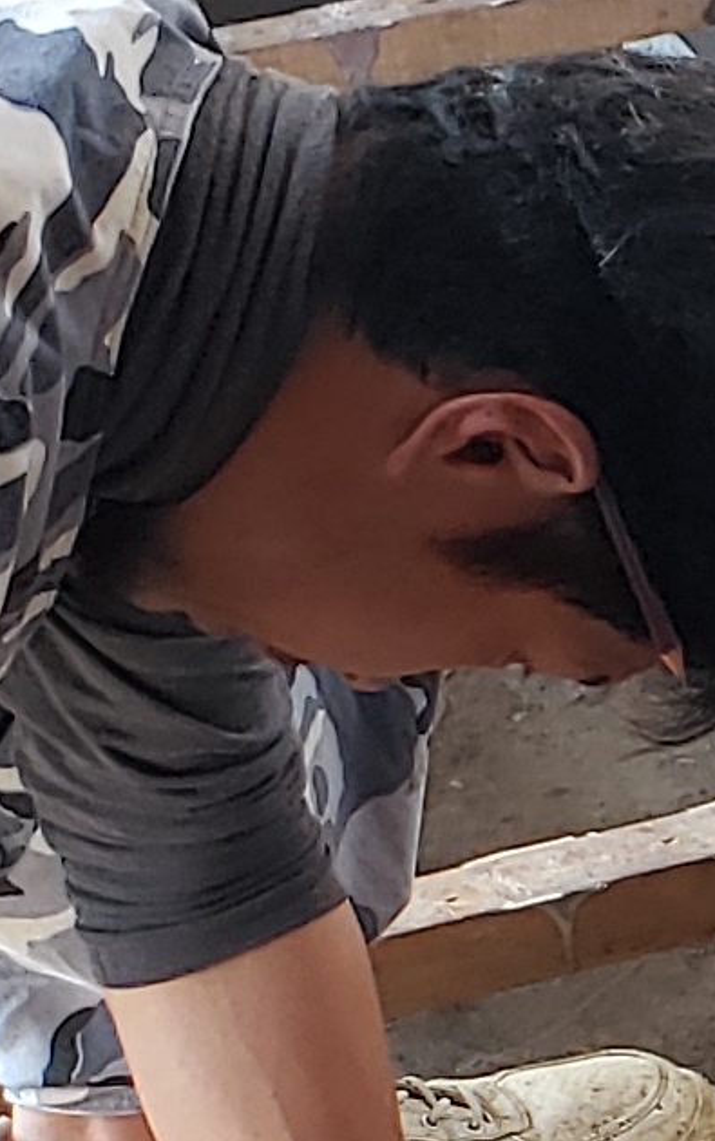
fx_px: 5481
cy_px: 1372
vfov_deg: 11.7
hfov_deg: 6.8
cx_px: 2038
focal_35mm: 176
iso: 80
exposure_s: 1/60
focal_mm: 4.3
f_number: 2.4
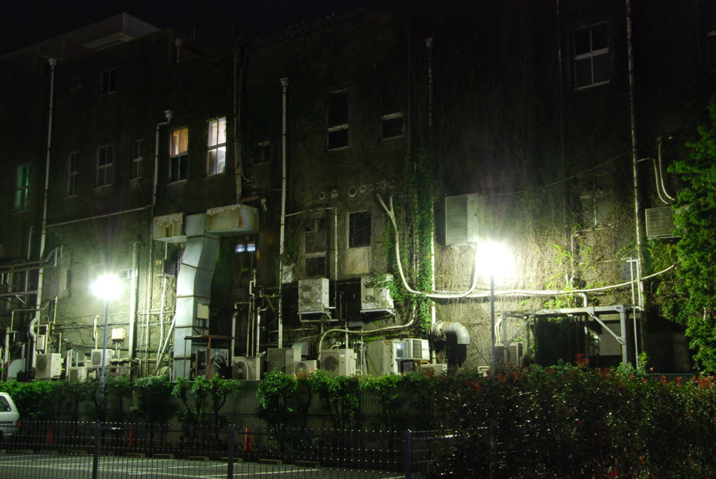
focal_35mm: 42
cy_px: 240
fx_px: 836
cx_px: 358
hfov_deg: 46.4
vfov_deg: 32.0
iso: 800
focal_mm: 28
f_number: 9
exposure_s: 1.6
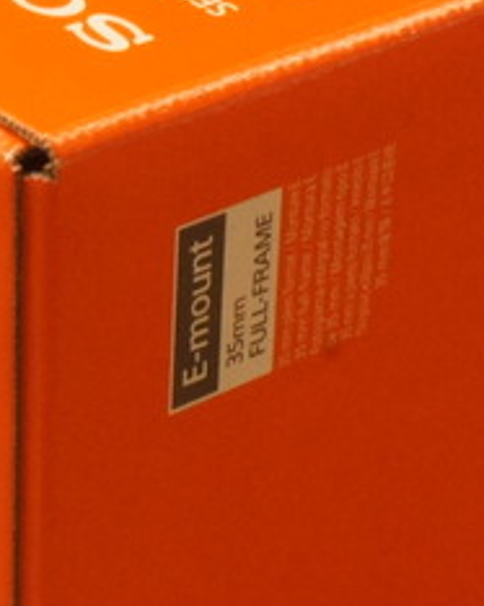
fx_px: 3100
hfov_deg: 8.9
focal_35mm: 173
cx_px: 254
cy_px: 232
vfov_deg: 11.2
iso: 1600
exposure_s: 1/20
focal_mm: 24
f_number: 22
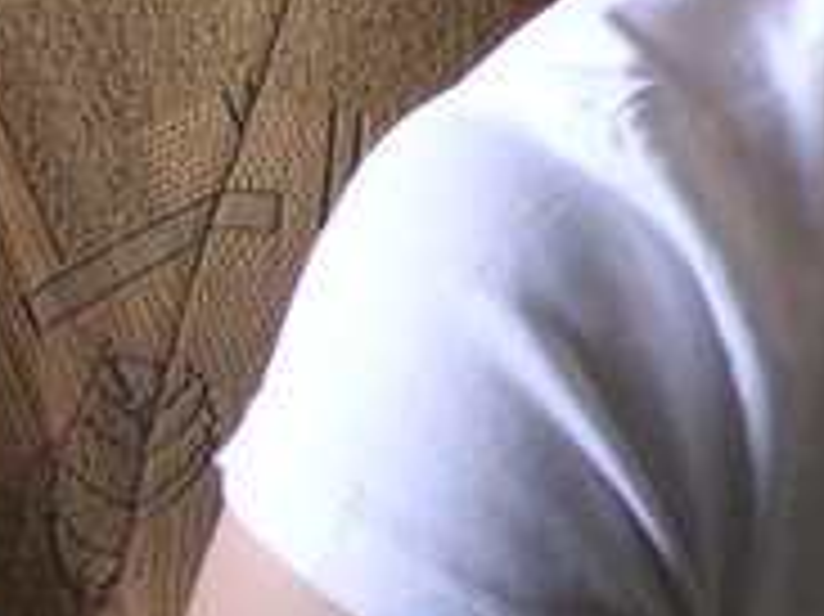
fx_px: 3854
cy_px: -76
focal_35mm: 162
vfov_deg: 9.1
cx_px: 1157
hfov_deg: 11.8
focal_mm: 6.1
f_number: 2.8
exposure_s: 1/45
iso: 80
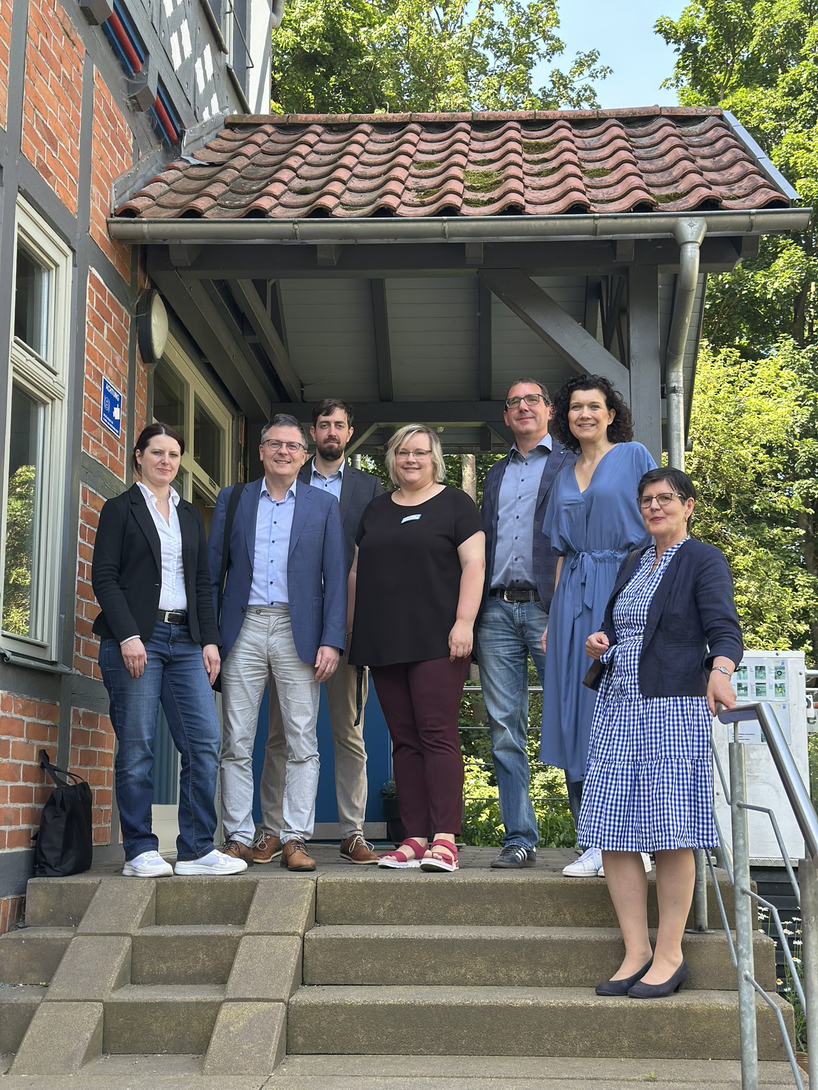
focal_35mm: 48
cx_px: 409
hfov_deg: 30.3
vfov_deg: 39.7
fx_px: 1512
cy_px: 545
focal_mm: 6.86
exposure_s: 1/390
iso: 80
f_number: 1.78
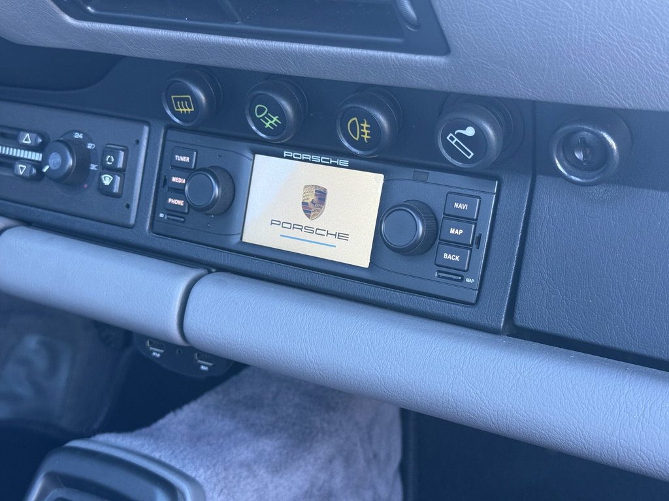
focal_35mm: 48
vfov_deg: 30.3
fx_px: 928
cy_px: 250
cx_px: 334
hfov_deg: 39.7
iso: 125
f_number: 1.78
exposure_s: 1/60
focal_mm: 6.76
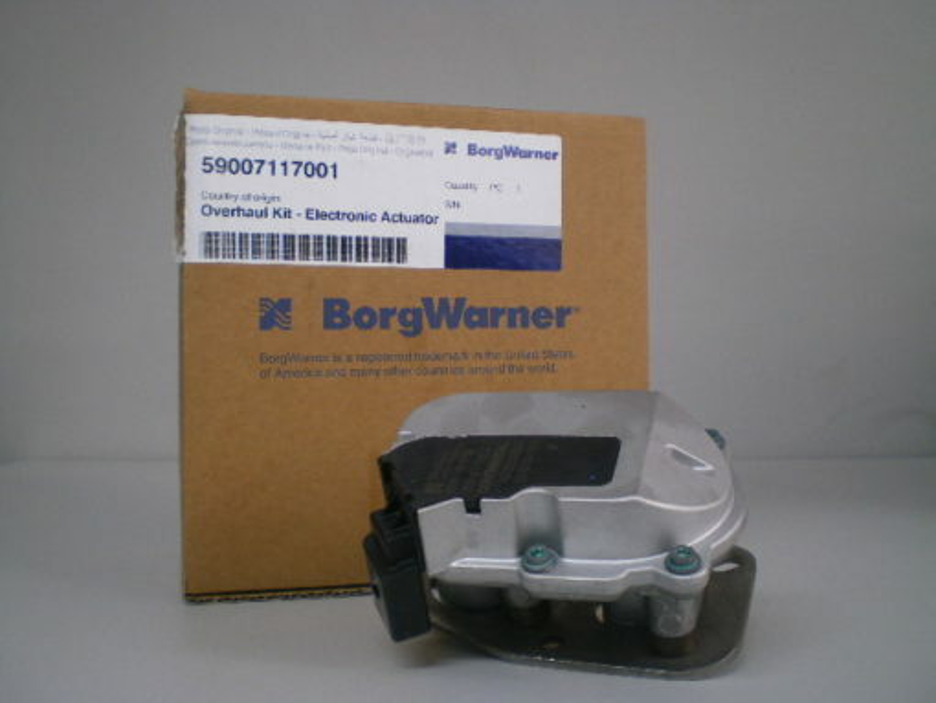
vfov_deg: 37.8
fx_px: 1028
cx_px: 468
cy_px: 352
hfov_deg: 49.0
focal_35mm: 38
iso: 125
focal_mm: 6.3
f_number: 3.1
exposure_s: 1/30
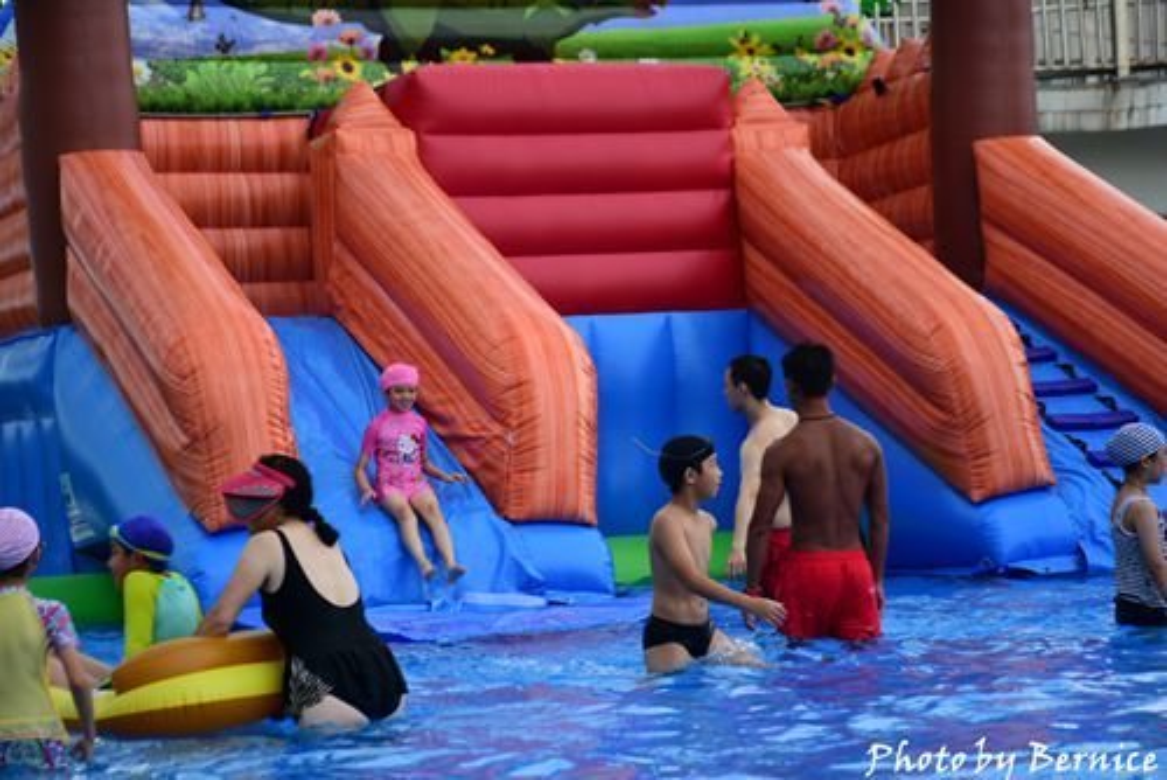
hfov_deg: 20.6
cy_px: 390
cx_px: 584
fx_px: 3211
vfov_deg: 13.8
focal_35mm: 99
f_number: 5.6
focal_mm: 66
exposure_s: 1/100
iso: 100
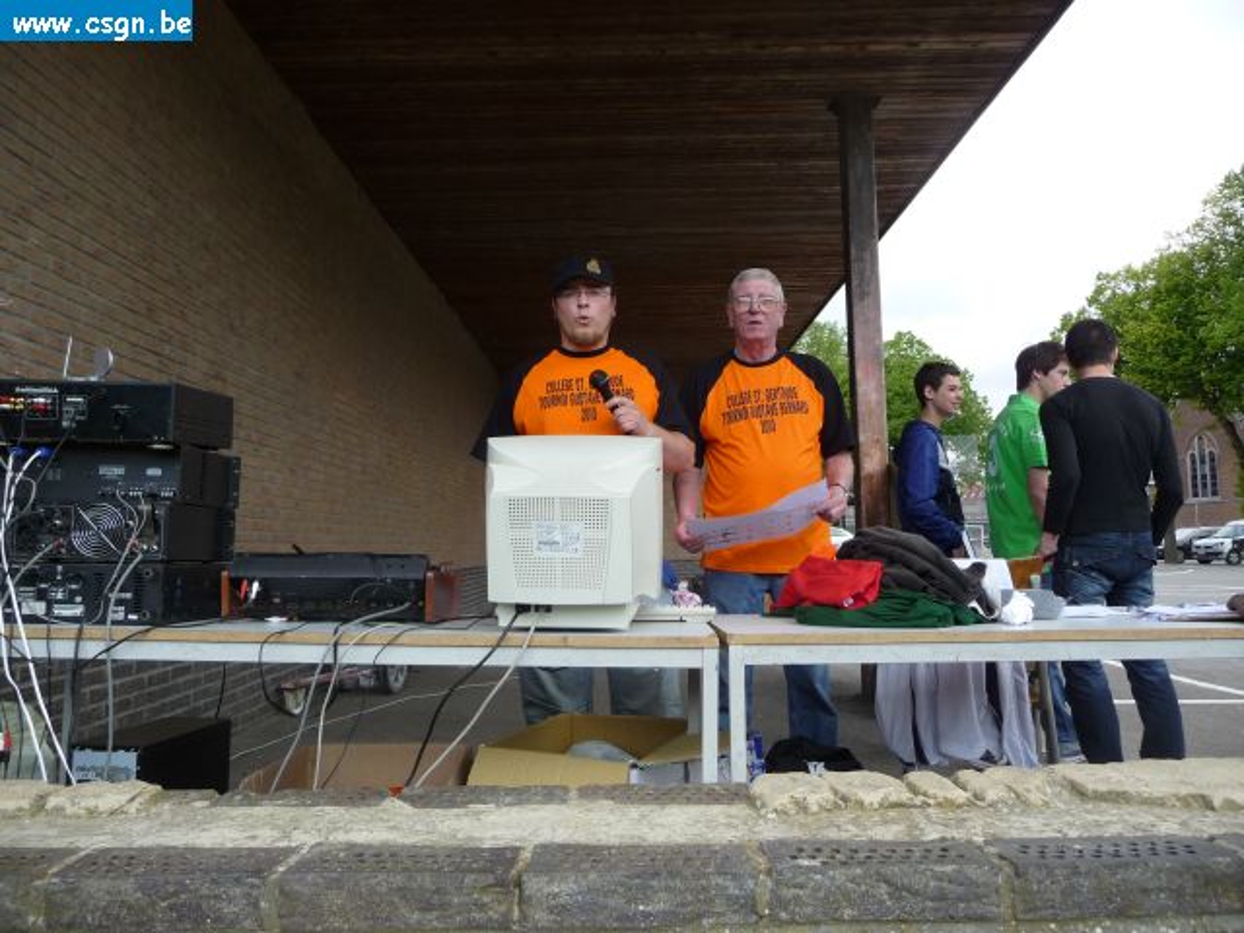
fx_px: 1006
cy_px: 466
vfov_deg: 49.7
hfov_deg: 63.4
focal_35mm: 28
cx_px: 622
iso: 100
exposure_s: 1/320
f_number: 3.3
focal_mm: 4.7
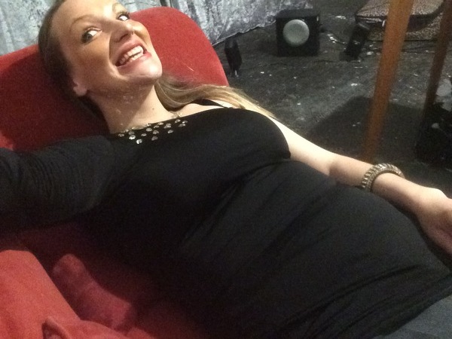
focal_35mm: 31
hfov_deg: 58.4
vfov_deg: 45.4
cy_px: 170
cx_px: 226
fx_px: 405
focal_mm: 2.15
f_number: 2.4
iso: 1600
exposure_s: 1/17
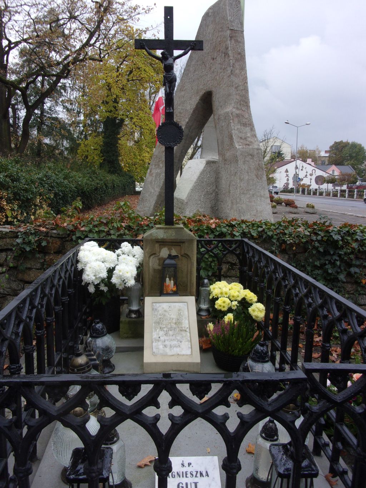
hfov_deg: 49.8
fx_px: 395
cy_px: 244
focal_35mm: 28
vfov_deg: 63.4
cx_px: 183
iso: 80
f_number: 3.9
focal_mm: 5.1
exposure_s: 1/170
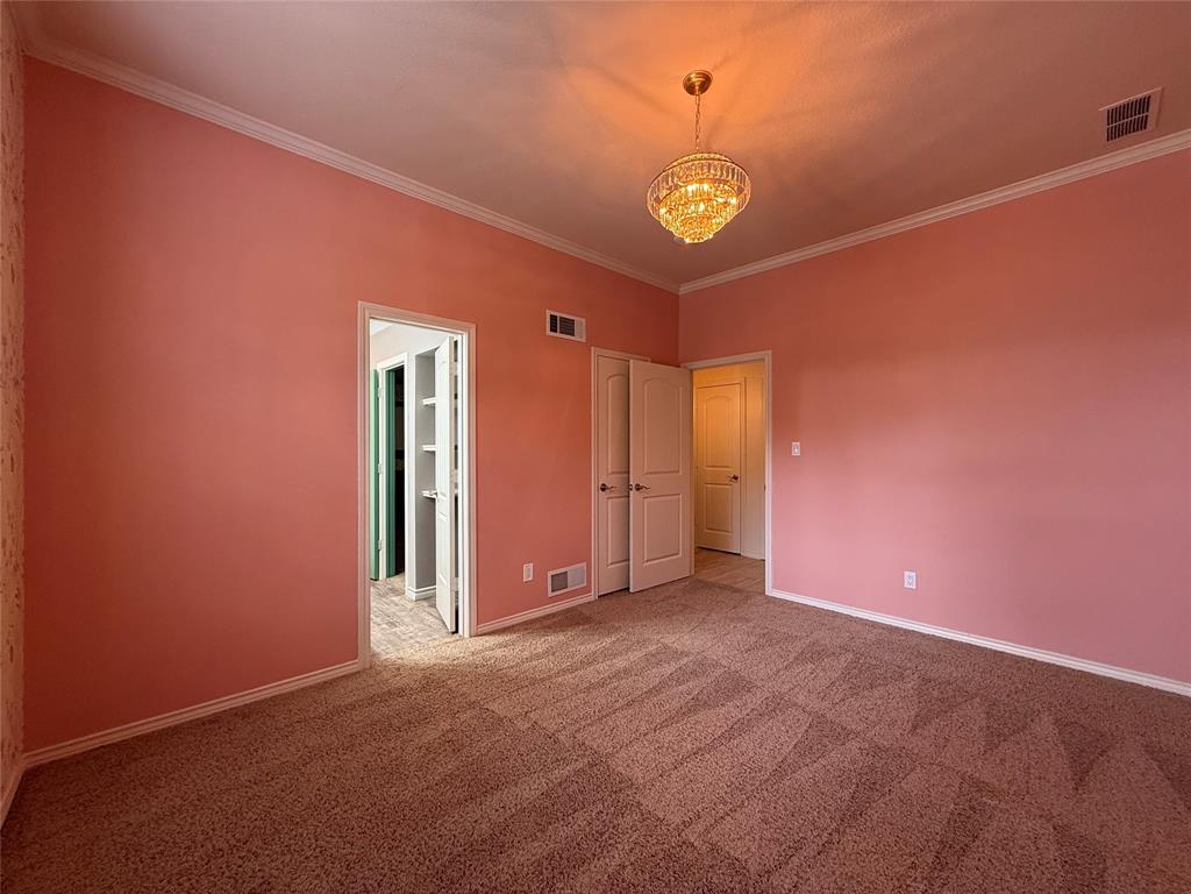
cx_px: 596
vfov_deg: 85.7
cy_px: 447
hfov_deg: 102.1
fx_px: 482
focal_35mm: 14
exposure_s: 1/60
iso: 250
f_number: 2.2
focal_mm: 2.22
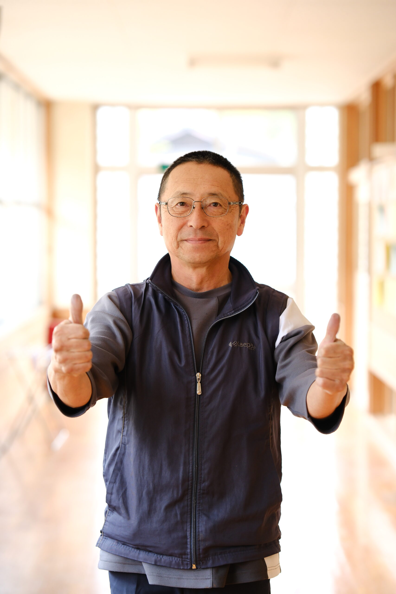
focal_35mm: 84
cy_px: 297
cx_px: 198
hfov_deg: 16.3
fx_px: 1386
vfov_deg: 24.2
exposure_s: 1/600
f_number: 2
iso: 800
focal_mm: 56
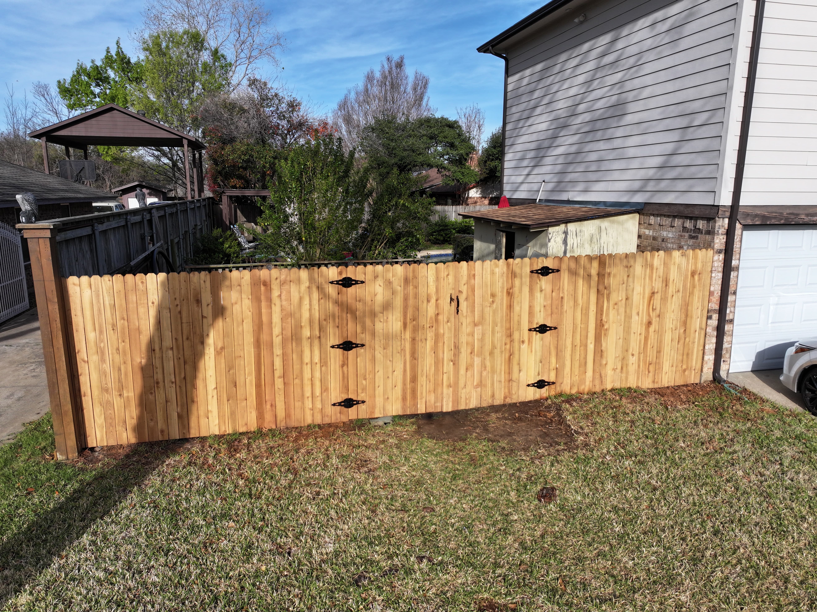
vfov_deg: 56.8
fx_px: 566
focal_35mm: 24
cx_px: 408
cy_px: 306
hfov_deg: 71.6
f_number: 2.8
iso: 110
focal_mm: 12.29
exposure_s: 1/2000
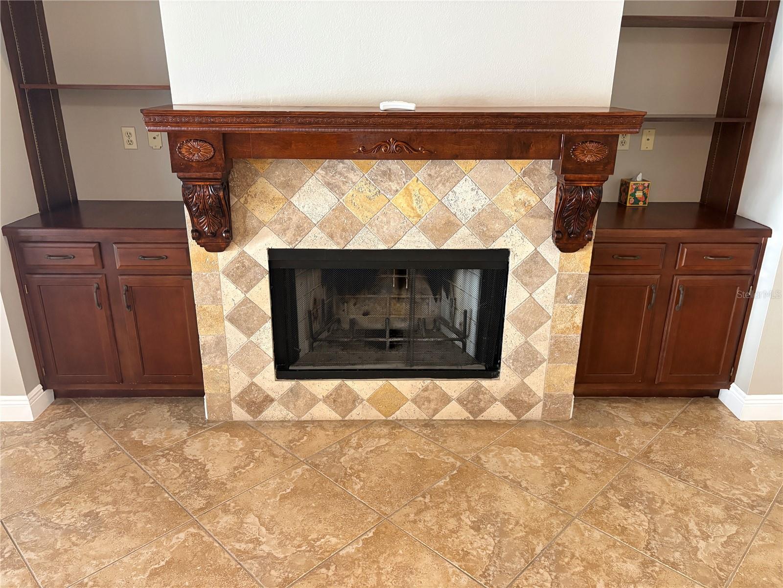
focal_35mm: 26
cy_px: 294
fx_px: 588
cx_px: 392
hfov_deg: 67.3
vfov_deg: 53.1
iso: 400
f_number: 1.6
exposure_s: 1/60
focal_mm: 5.96
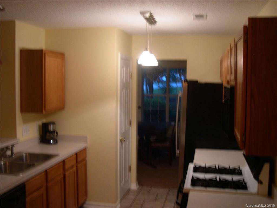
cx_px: 138
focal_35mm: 38
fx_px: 304
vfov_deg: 37.7
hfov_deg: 49.0
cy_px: 104
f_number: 2.8
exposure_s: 1/4.8
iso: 100
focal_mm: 8
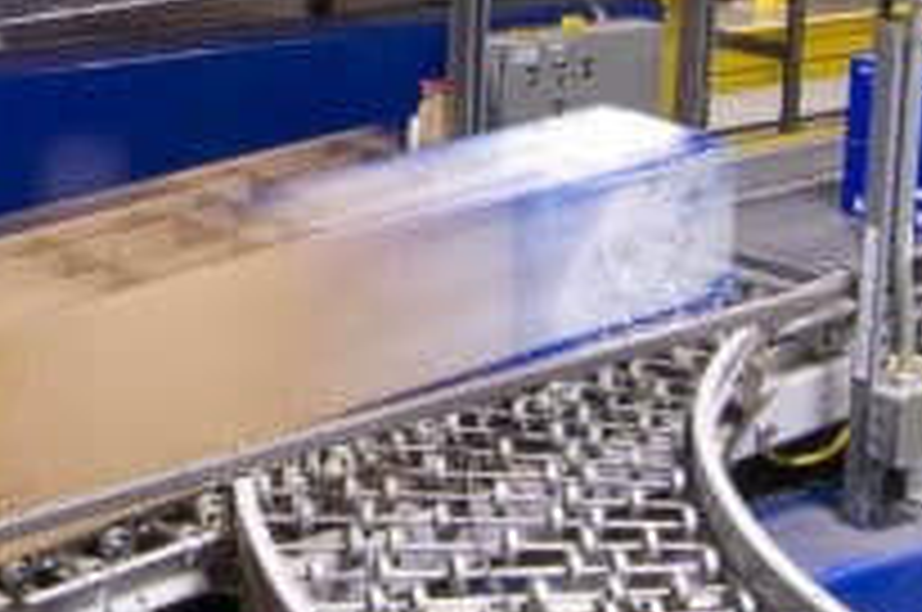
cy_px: -27
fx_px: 2301
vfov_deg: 14.8
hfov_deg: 21.8
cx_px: -13
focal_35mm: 90
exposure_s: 2
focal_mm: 12
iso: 200
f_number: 18
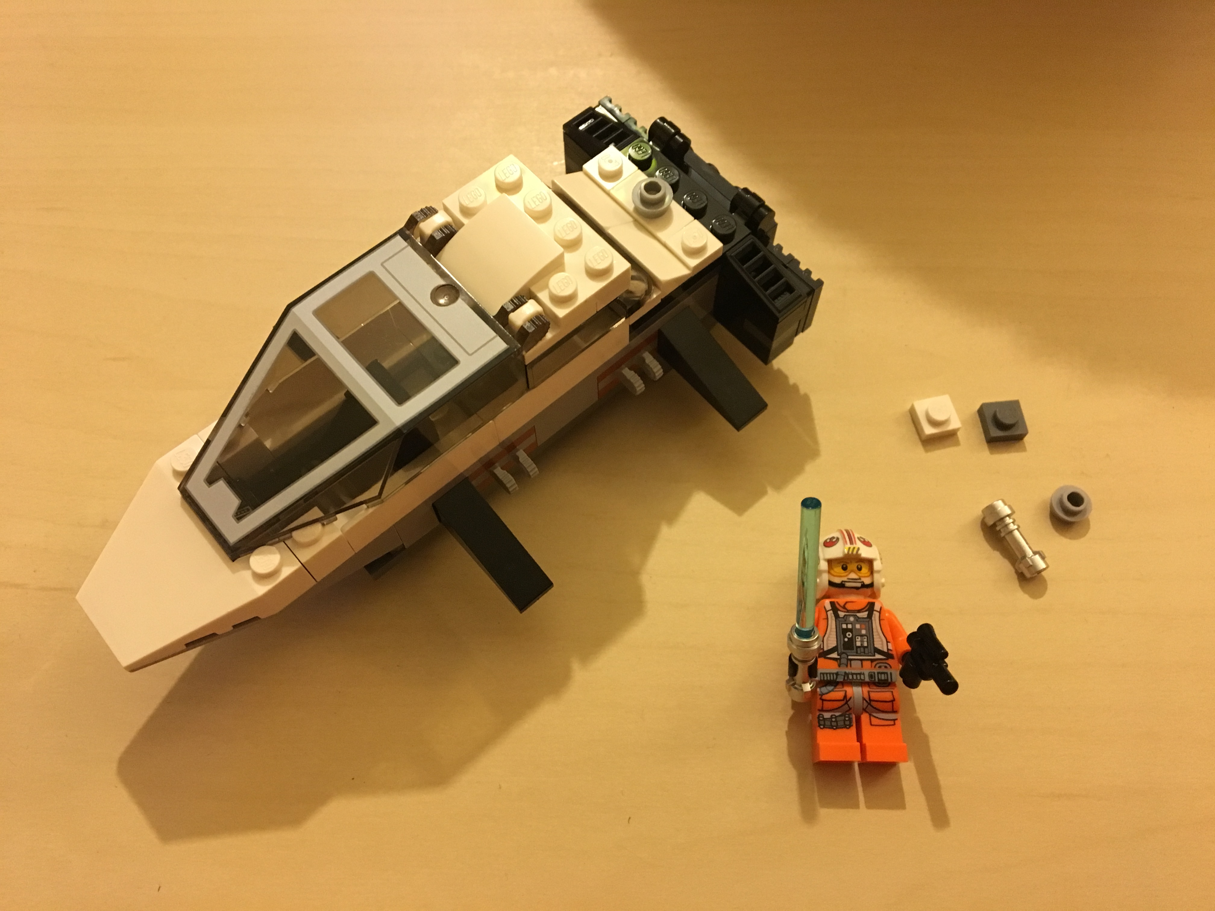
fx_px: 1018
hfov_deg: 61.7
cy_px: 456
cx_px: 608
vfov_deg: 48.2
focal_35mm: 29
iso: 200
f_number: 2.2
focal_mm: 4.15
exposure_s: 1/17
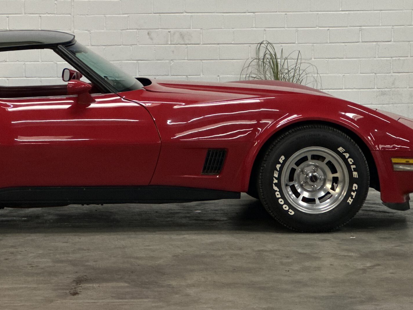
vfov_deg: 10.7
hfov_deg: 14.1
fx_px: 1659
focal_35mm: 139
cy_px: 125
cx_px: 92
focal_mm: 9
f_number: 2.8
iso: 320
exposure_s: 1/25
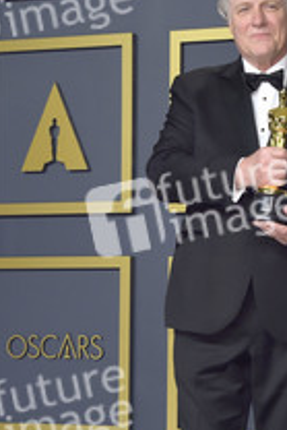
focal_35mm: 131
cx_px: 253
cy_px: 312
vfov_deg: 15.6
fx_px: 1564
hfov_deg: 10.4
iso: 640
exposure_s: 1/250
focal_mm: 68
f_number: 7.1
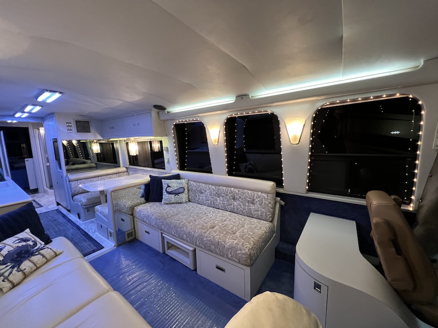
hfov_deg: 106.2
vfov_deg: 89.9
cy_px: 164
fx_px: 164
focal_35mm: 13
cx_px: 219
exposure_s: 1/60
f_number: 1.8
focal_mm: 1.57
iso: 250
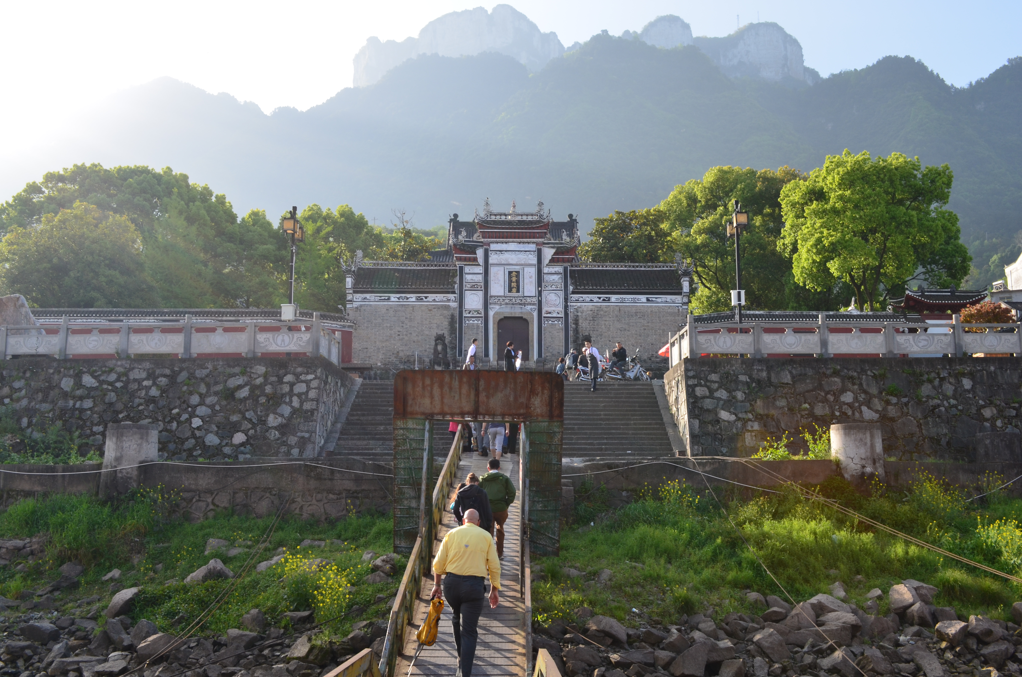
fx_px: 935
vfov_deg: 39.8
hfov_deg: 57.3
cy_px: 338
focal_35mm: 33
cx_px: 511
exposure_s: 1/125
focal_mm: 22
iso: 200
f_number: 11
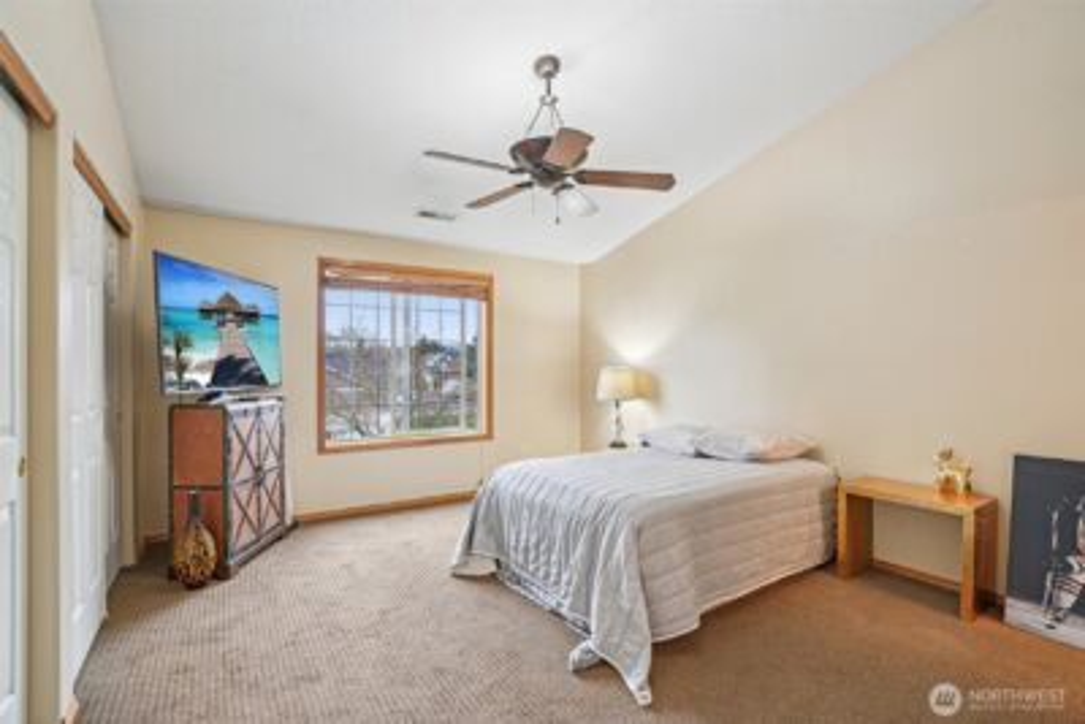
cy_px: 362
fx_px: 482
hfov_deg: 96.7
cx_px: 542
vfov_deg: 73.8
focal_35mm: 16
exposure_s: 1/15
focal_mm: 16
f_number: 8
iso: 400
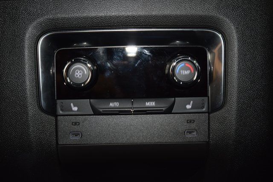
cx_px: 136
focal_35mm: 57
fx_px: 432
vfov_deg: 23.8
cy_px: 91
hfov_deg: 35.0
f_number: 4.2
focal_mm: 38
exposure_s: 1/15
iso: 560
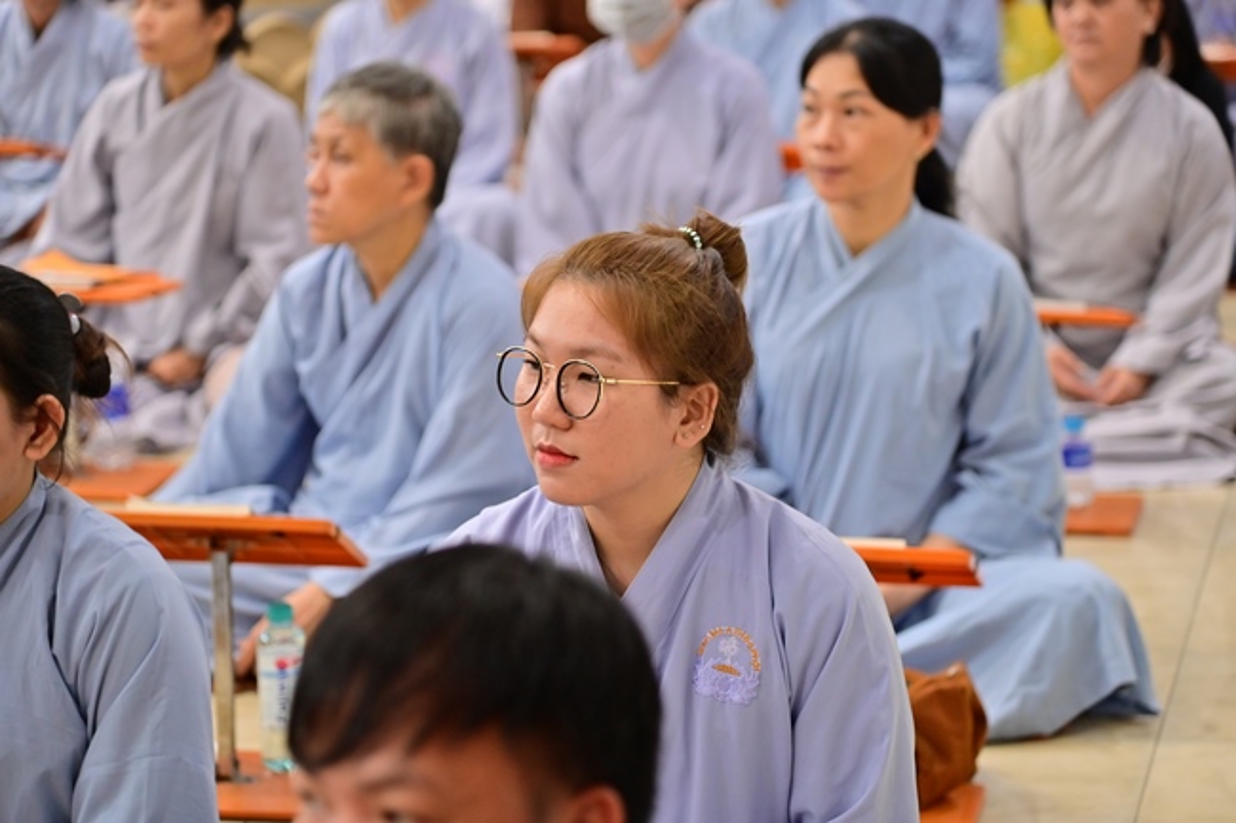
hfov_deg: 17.1
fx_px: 4119
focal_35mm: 120
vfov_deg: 11.4
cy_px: 412
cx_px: 618
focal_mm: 120
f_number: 4
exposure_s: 1/50
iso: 1600
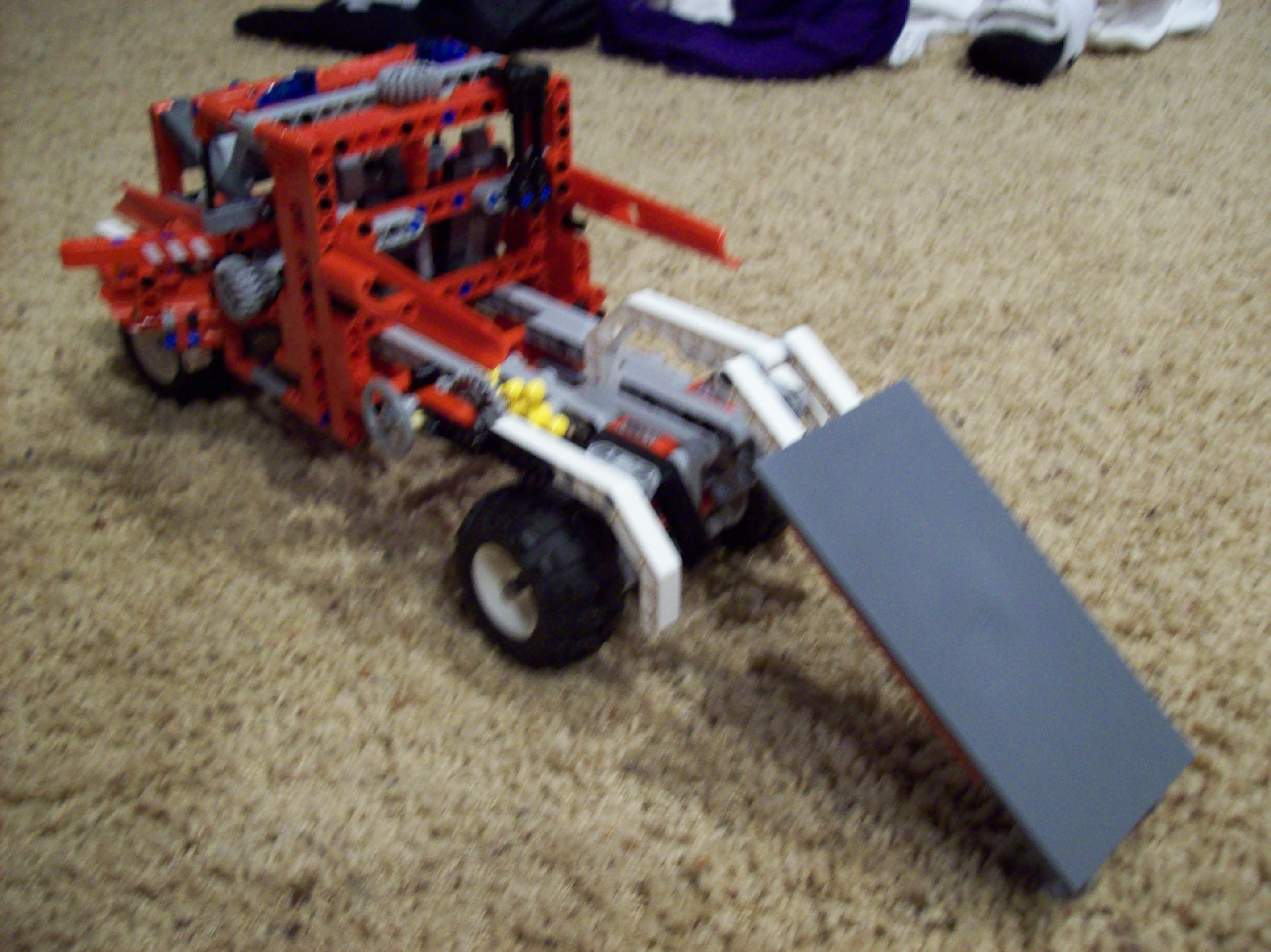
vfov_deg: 39.6
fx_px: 1321
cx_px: 636
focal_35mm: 36
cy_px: 476
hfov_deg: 51.4
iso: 200
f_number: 2.7
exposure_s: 1/8
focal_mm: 6
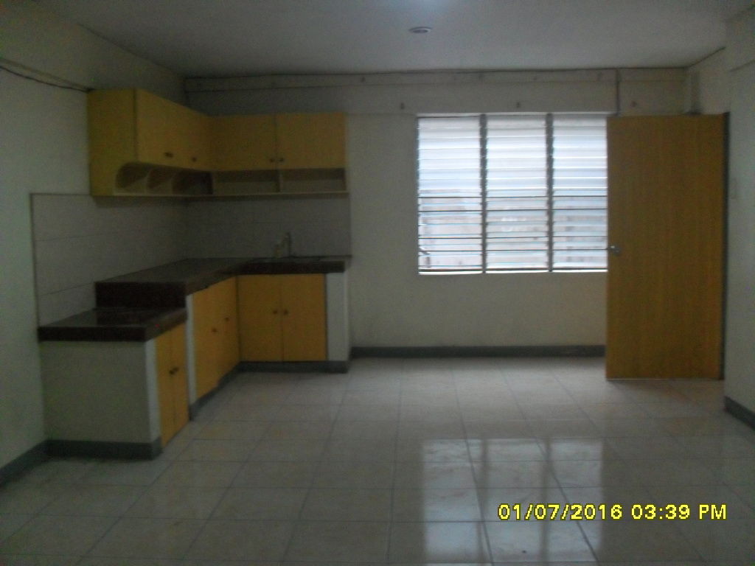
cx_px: 378
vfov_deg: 40.7
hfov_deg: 52.6
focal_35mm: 35
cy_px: 283
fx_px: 763
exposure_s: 1/15
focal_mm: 6.2
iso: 400
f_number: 2.8
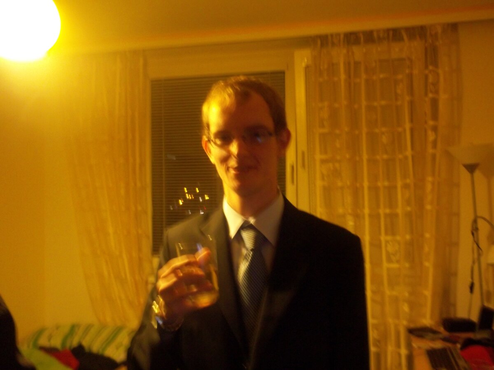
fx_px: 514
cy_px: 185
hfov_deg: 51.4
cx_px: 247
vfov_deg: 39.7
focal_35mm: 36
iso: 320
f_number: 3.1
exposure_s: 1/8
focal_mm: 6.5
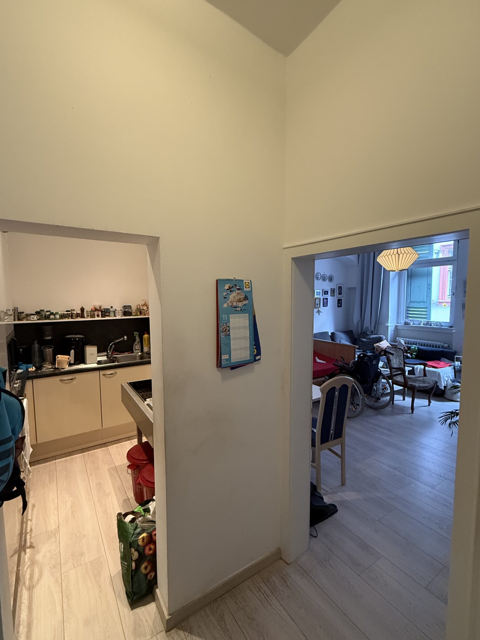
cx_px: 228
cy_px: 323
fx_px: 296
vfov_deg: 94.5
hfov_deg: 78.1
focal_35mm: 16
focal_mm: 2.22
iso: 500
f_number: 2.2
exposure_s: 1/50
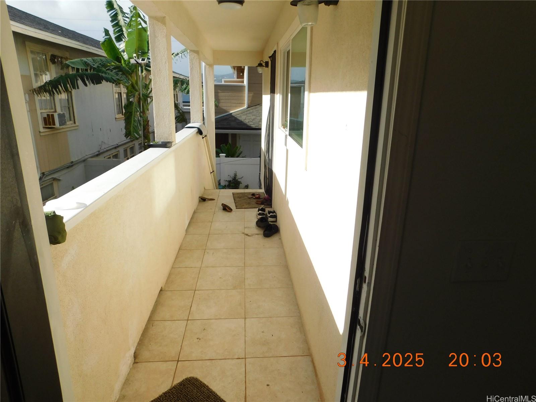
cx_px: 268
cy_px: 201
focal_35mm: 23
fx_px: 356
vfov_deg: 58.9
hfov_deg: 73.9
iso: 125
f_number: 3
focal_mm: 4
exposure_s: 1/1250
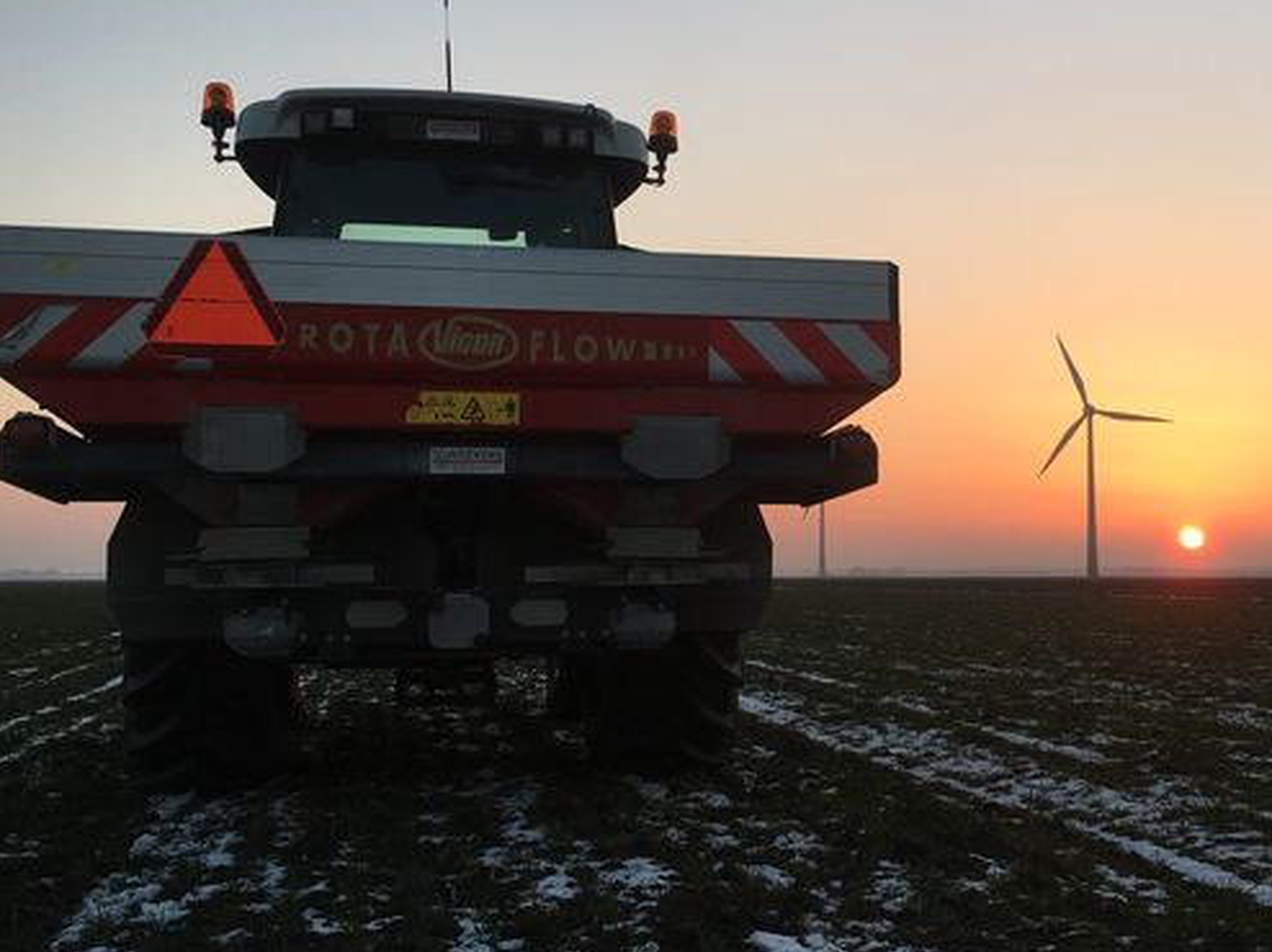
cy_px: 412
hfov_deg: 40.1
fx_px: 1726
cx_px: 824
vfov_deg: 30.8
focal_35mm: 47
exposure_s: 1/299
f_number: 2.2
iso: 25
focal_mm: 4.15
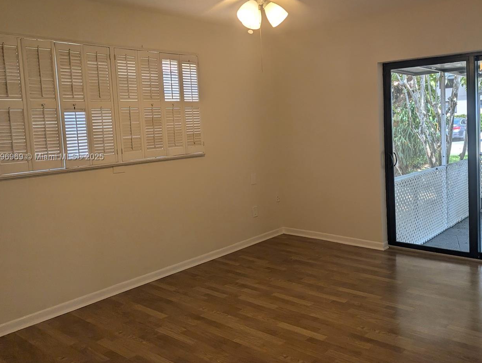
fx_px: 432
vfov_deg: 45.4
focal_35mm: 31
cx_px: 290
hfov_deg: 57.8
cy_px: 157
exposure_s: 1/120
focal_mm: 6.9
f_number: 1.68
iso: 70
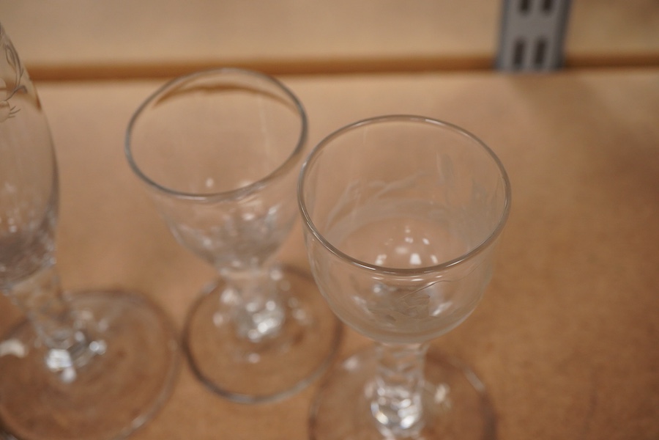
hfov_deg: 43.6
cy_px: 220
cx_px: 330
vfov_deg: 29.9
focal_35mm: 45
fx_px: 824
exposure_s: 1/125
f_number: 8
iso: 1250
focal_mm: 30
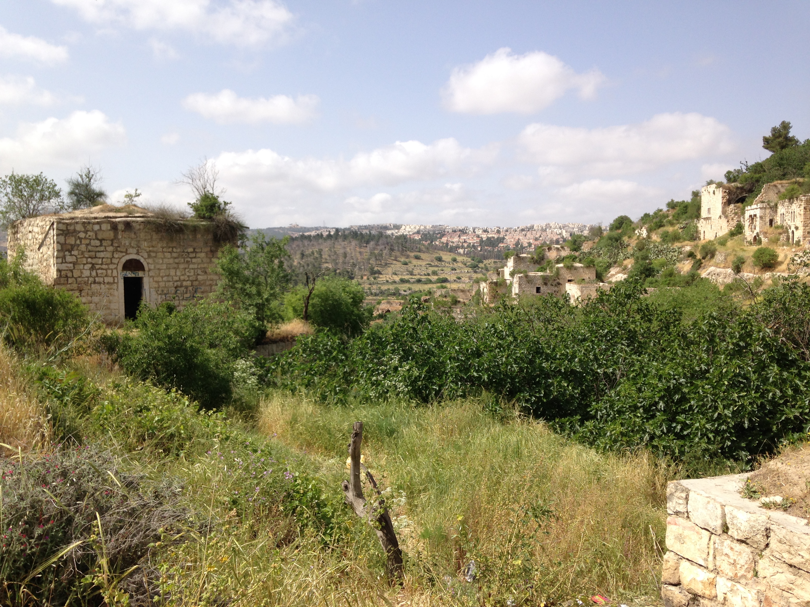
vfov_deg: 42.9
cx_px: 405
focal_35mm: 33
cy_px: 304
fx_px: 772
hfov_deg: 55.4
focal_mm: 4.12
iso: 50
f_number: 2.4
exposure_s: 1/1466
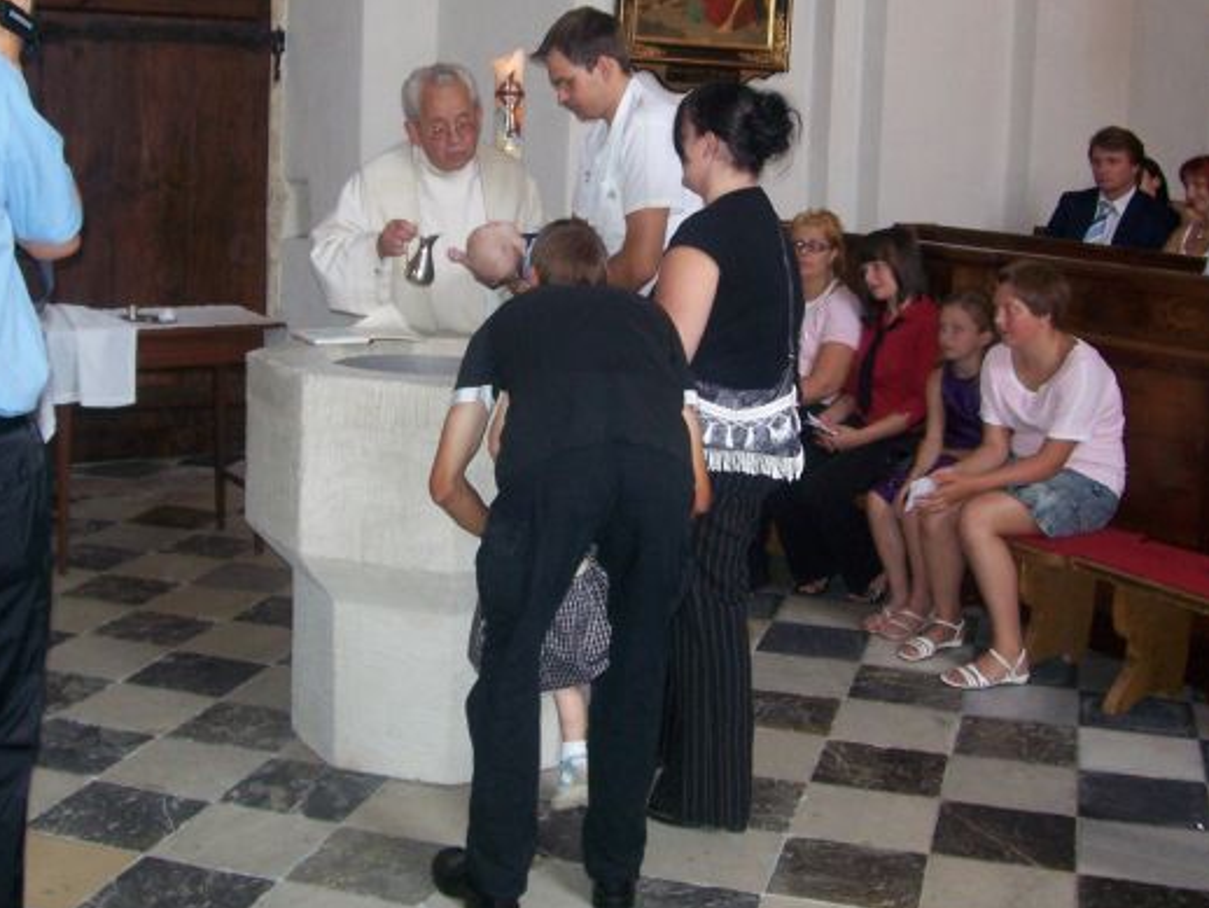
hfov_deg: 52.6
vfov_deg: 40.7
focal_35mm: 35
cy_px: 462
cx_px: 594
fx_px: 1223
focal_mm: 5.6
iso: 160
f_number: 2.7
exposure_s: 1/60
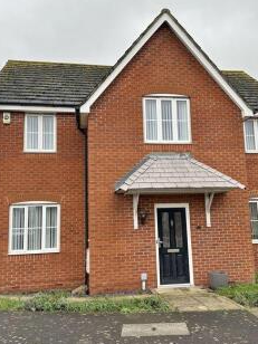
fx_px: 328
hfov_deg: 42.9
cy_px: 170
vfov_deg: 55.4
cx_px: 137
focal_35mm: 33
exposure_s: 1/344
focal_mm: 6.86
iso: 80
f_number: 1.78
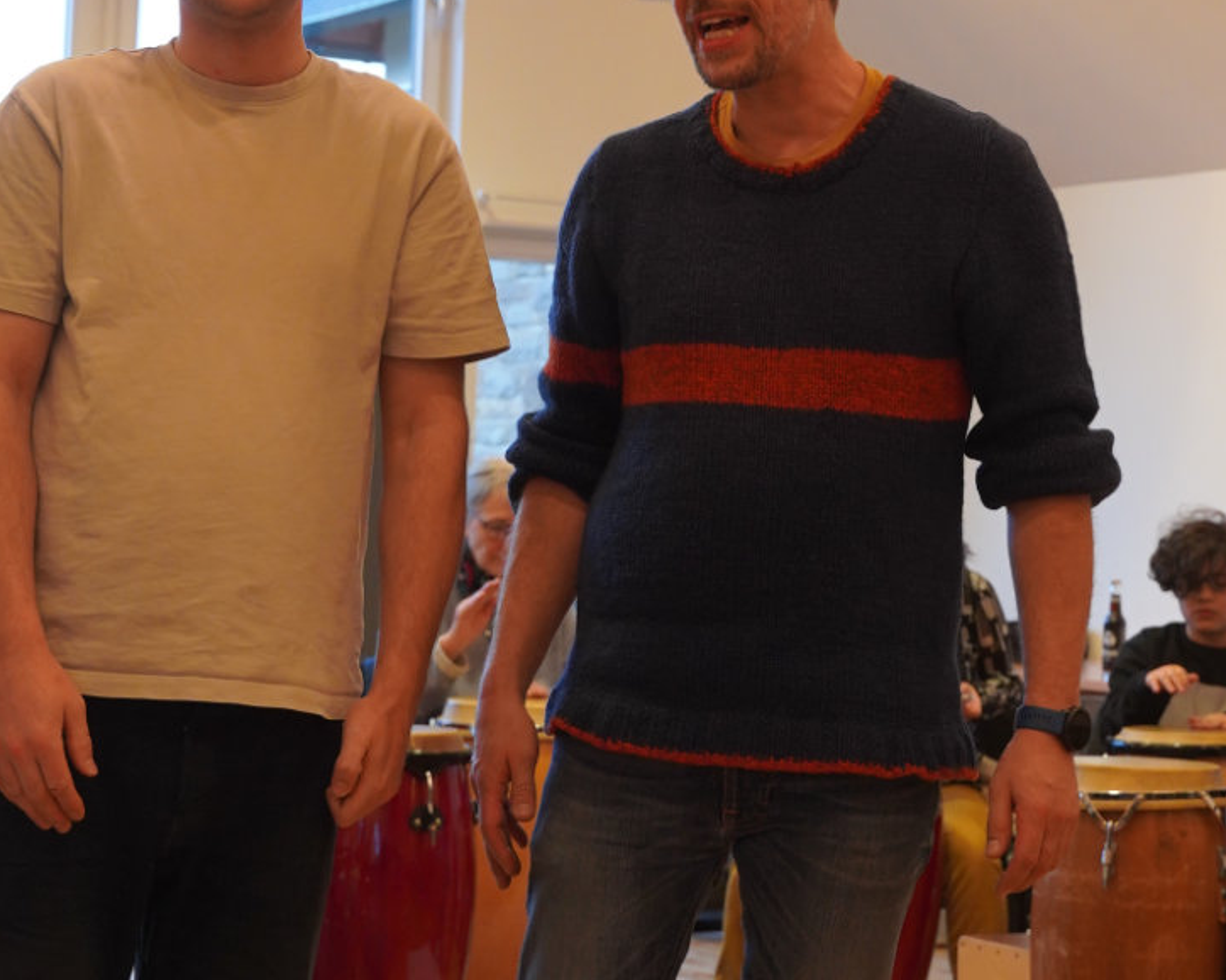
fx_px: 3701
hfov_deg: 18.8
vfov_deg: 14.9
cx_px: 699
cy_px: 113
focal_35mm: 102
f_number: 4
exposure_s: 1/160
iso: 1600
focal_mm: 41
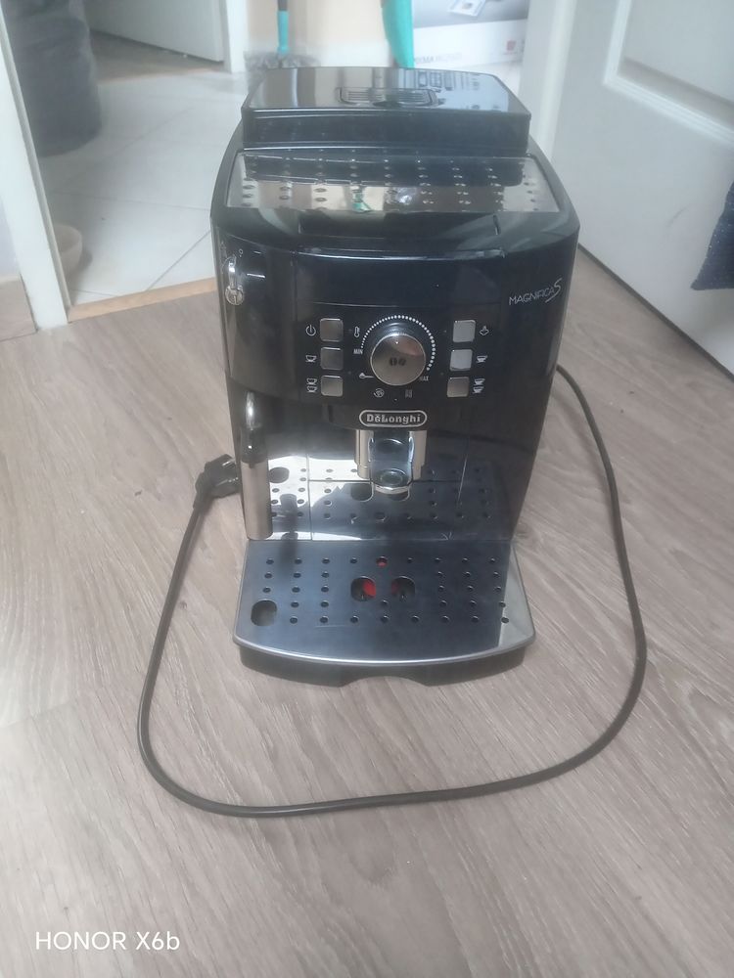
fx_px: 763
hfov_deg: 51.4
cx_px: 367
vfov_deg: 65.3
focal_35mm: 27
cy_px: 489
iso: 1231
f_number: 1.8
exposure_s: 1/20
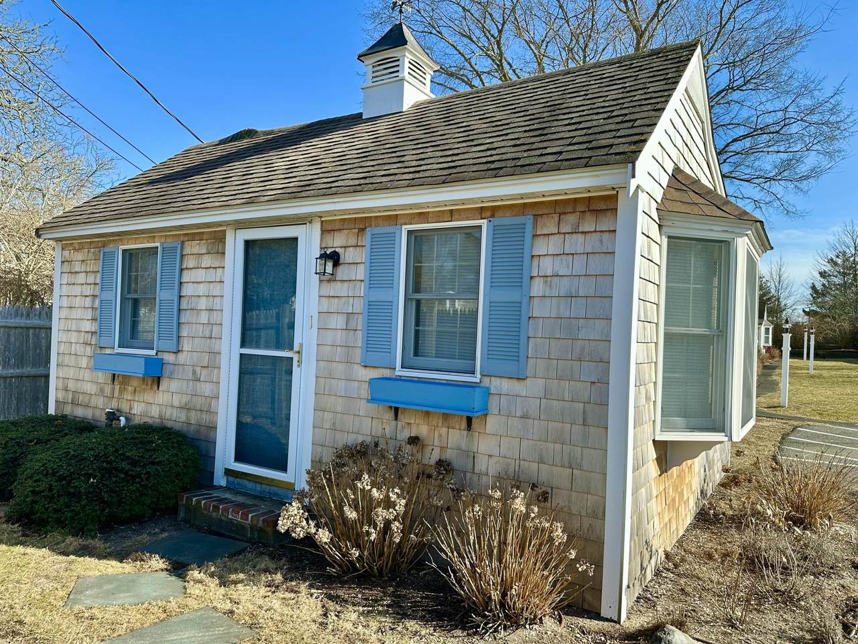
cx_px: 429
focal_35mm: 24
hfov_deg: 71.6
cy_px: 322
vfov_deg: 56.8
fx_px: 595
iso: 80
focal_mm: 6.86
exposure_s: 1/1212
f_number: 1.78
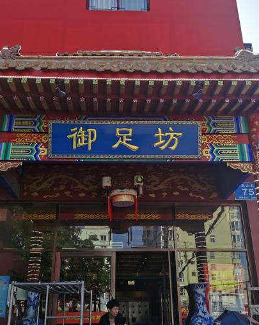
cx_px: 124
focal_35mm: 39
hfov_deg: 38.2
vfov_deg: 46.9
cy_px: 166
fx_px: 374
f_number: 1.8
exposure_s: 1/1250
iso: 50
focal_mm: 5.58
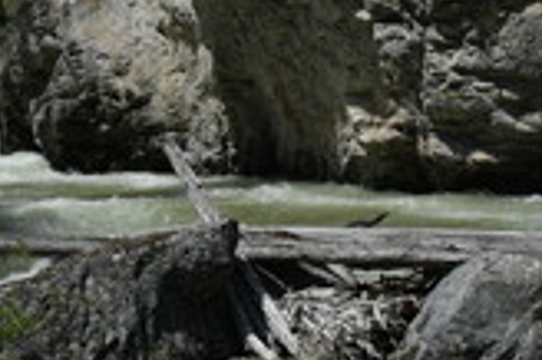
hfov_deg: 11.2
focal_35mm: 183
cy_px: -51
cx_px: 185
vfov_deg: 7.4
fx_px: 2759
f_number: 4
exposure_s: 1/4000
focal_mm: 25
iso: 100
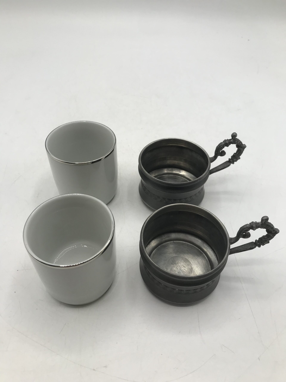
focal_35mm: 28
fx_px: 308
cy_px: 191
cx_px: 143
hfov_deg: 49.7
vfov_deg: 63.4
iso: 20
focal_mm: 3.99
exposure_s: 1/921
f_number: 1.8
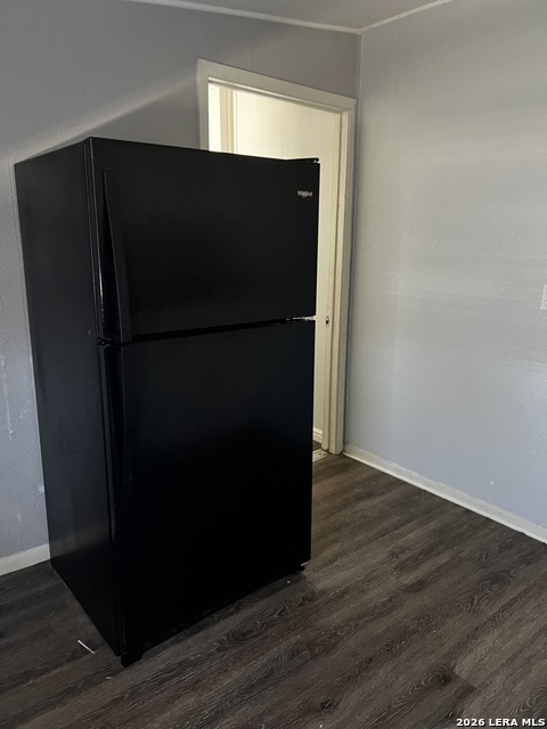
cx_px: 274
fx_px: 548
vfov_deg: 67.3
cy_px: 364
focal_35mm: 26
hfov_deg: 53.1
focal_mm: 5.7
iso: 640
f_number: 1.5
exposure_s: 1/32
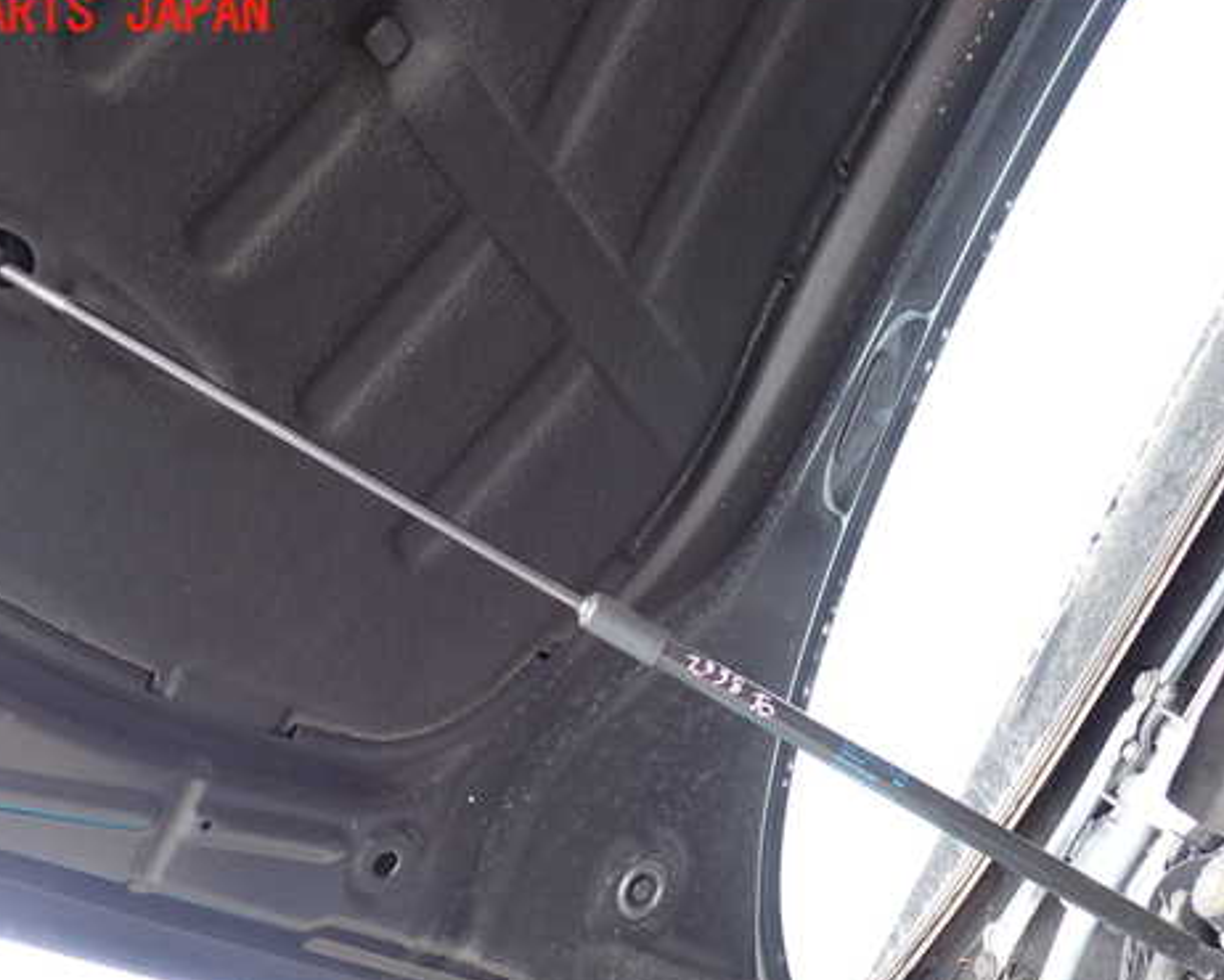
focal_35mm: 38
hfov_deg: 47.9
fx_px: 1377
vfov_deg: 39.1
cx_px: 583
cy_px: 577
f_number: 2.3
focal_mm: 5.4
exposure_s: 1/60
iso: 160
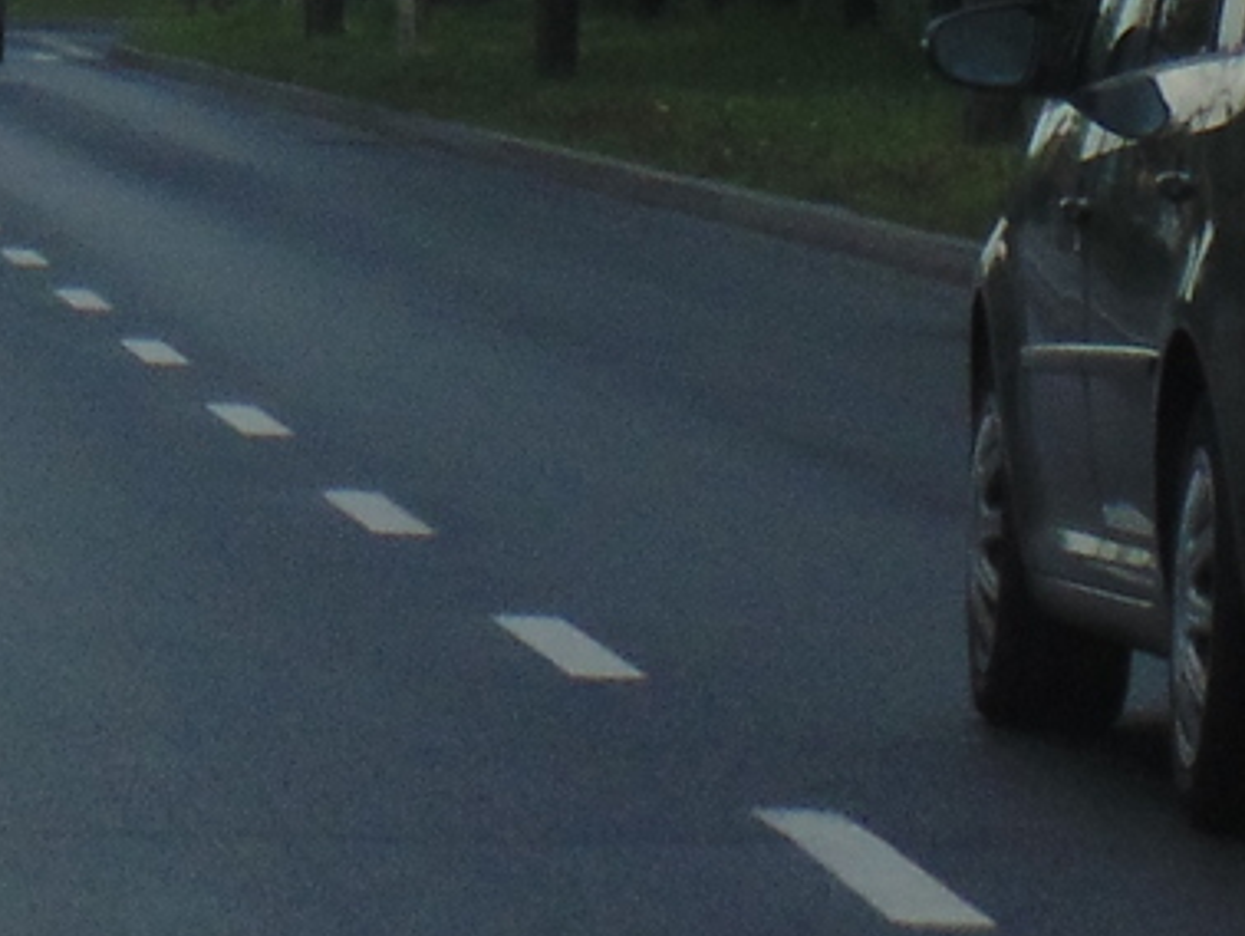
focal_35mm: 401
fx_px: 14432
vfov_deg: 3.7
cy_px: -1074
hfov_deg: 4.9
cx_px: -382
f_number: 4.3
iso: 80
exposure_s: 1/250
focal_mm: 14.1
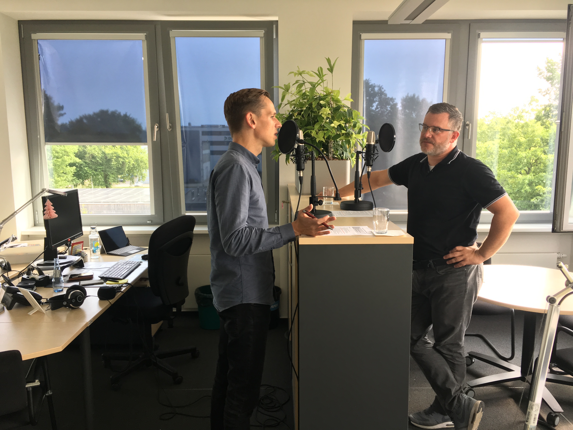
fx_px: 480
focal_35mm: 29
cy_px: 215
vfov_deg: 48.2
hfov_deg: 61.7
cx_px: 286
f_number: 2.2
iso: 40
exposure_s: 1/100
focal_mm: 4.15
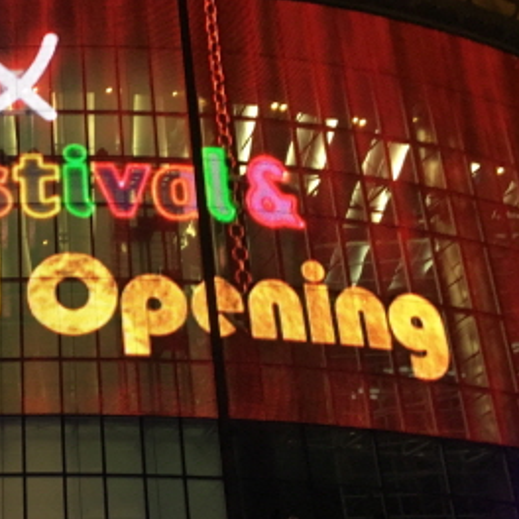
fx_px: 1153
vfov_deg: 25.3
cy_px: 333
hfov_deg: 23.7
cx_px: -59
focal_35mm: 68
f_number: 2.2
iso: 100
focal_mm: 4.15
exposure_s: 1/30
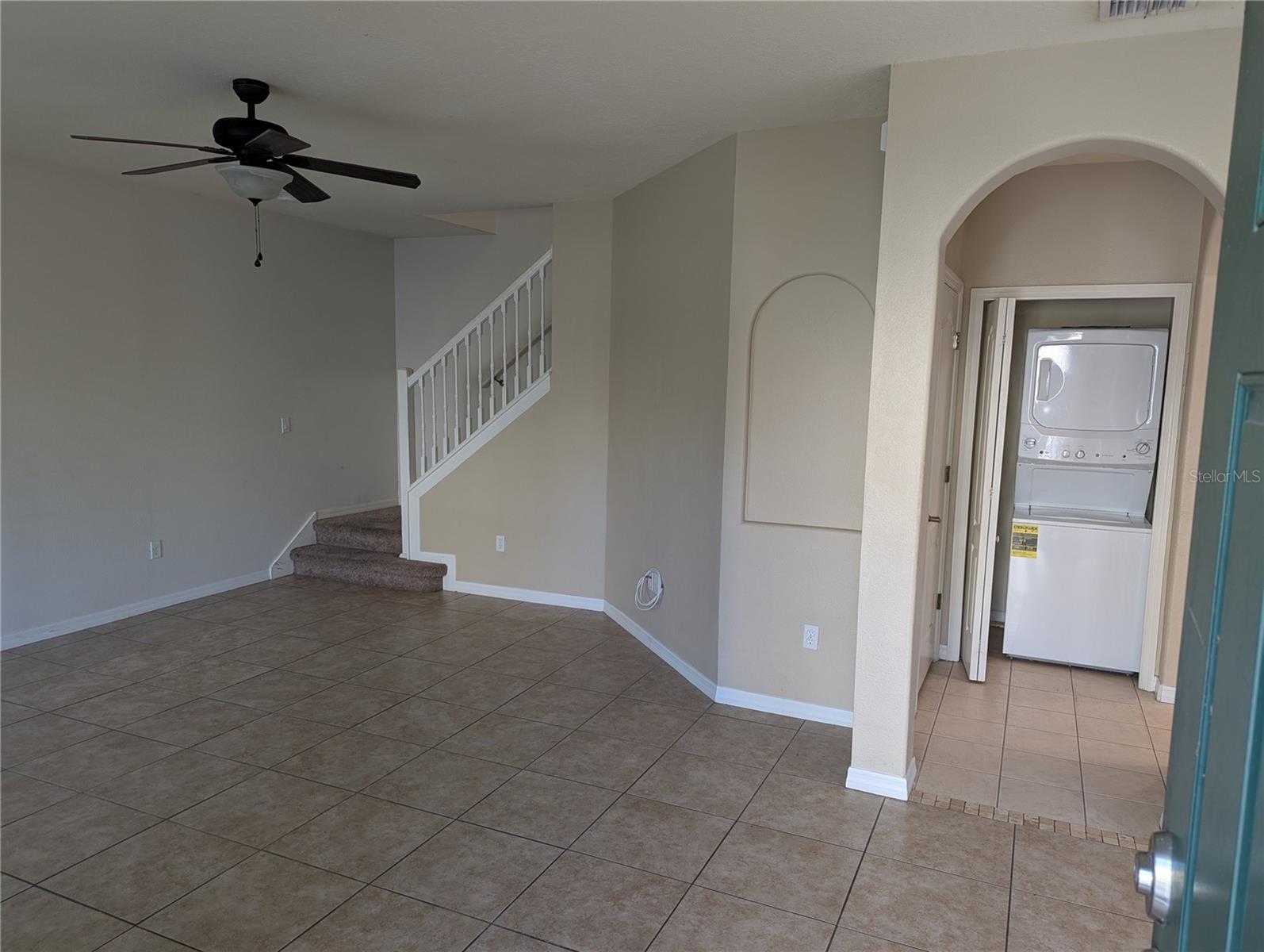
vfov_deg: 56.9
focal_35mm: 24
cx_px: 632
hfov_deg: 71.5
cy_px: 476
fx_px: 878
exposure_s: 1/33.8
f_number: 1.85
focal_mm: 6.81
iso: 45
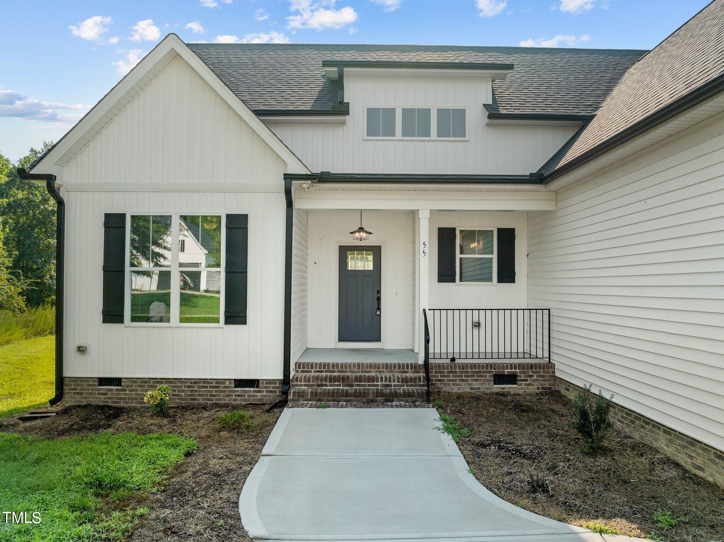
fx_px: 502
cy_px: 271
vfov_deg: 56.8
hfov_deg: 71.6
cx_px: 362
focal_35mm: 24
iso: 420
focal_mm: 12.29
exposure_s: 1/3200
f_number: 2.8
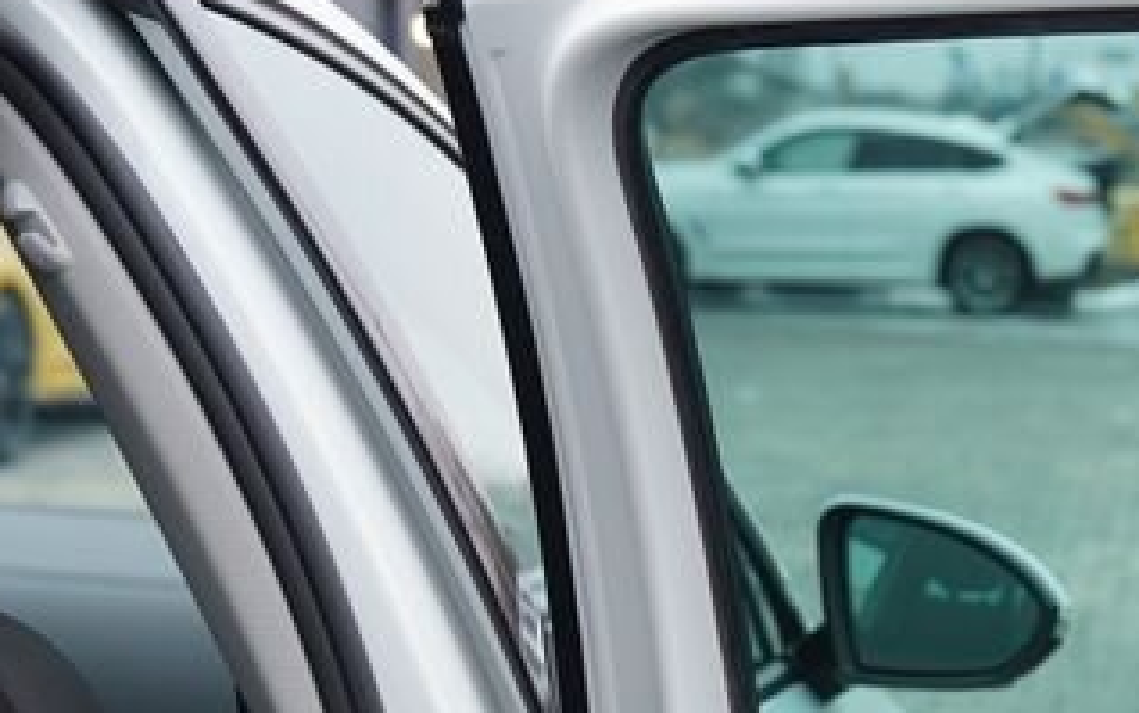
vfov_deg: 11.0
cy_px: 998
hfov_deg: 17.0
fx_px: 3571
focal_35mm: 115
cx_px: 1508
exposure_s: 1/80
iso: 100
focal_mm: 35
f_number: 4
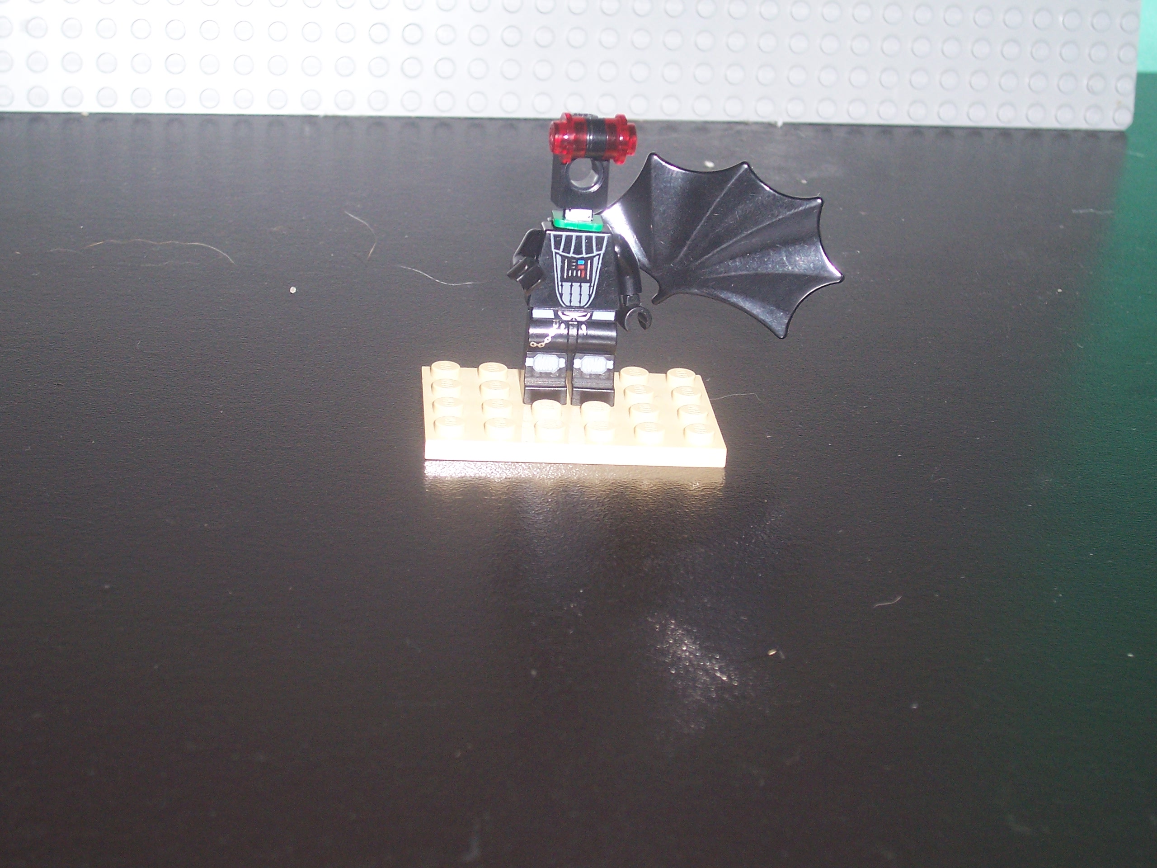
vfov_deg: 22.3
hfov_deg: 29.4
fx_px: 2206
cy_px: 434
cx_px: 578
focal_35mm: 66
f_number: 4
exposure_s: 1/90
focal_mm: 10.8
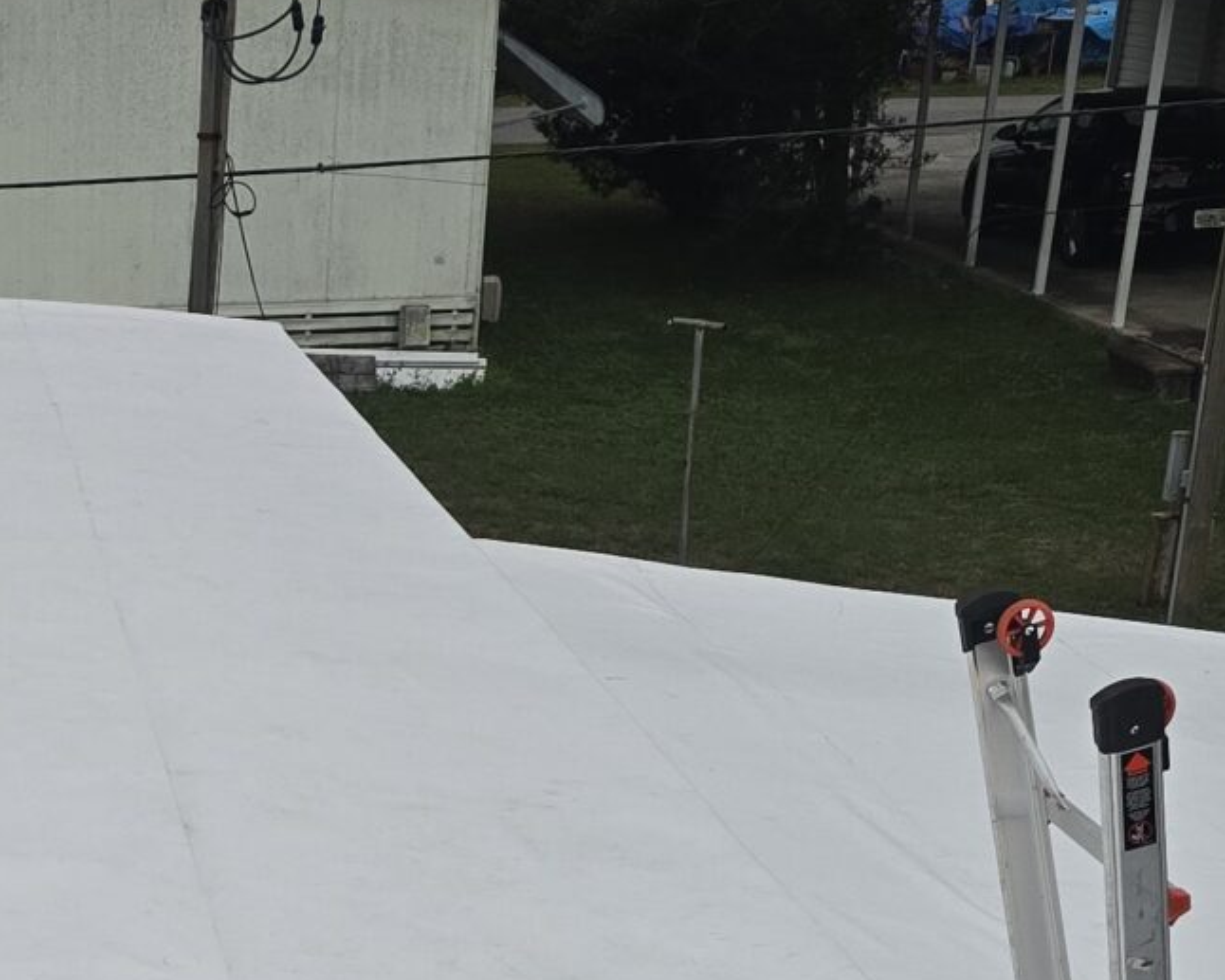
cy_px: 1672
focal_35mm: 89
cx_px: -216
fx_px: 3227
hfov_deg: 20.2
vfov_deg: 15.3
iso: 100
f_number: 1.7
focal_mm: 6.3
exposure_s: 1/180
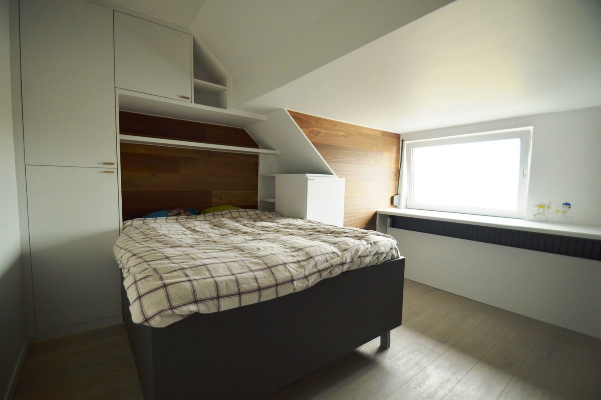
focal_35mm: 15
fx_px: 250
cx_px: 300
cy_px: 200
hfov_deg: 100.4
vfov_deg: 77.2
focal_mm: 10
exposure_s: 1/50
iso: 400
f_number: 3.5
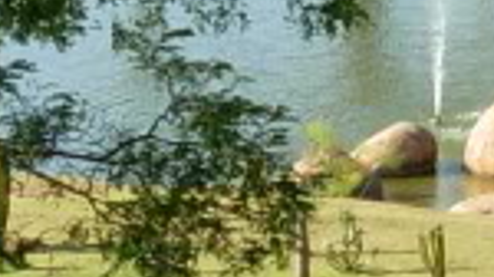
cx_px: 1373
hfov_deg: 2.8
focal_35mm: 774
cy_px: -791
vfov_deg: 1.6
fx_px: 10128
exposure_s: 1/296
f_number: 4
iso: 79
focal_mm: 17.2
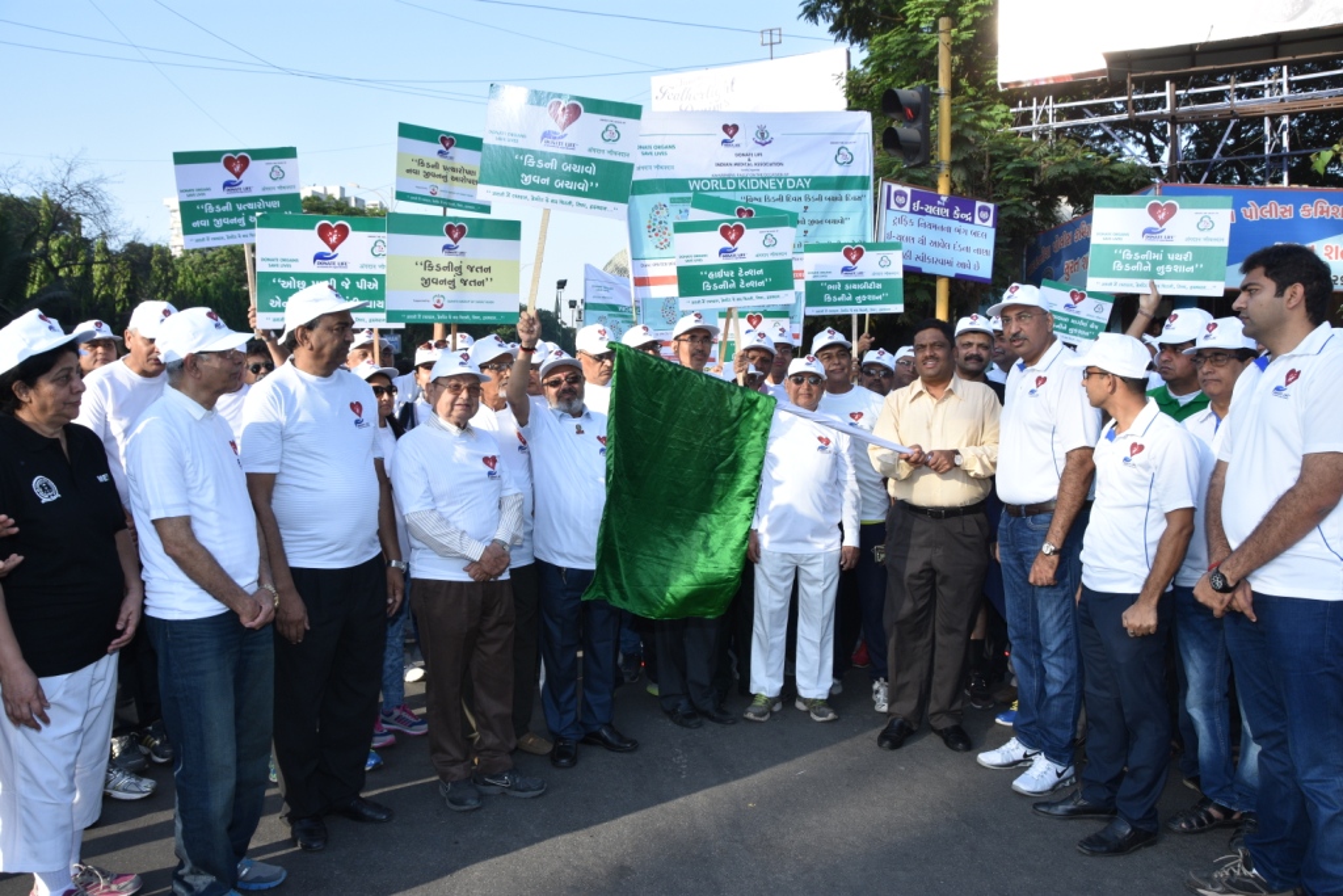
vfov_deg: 47.9
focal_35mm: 27
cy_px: 448
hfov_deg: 67.4
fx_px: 1007
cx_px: 672
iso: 400
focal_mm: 18
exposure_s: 1/200
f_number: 10
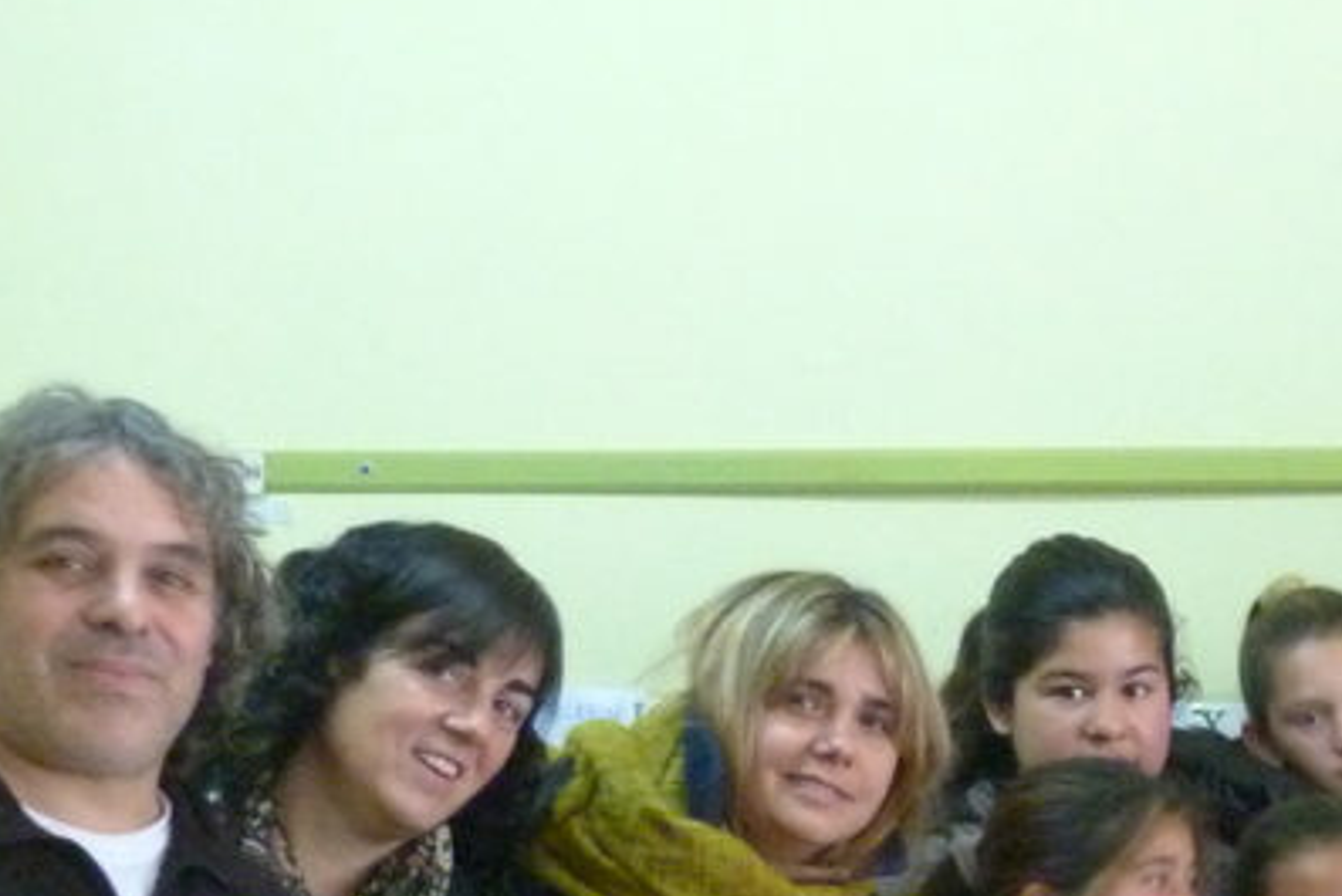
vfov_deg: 12.9
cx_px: 1991
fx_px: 3878
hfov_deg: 17.7
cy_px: 1055
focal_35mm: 104
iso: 500
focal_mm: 5.6
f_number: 3
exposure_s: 1/15
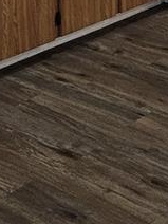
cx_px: 123
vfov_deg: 14.2
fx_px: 841
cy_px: -106
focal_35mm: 130
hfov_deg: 11.4
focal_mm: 5.4
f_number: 1.8
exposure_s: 1/24
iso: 100
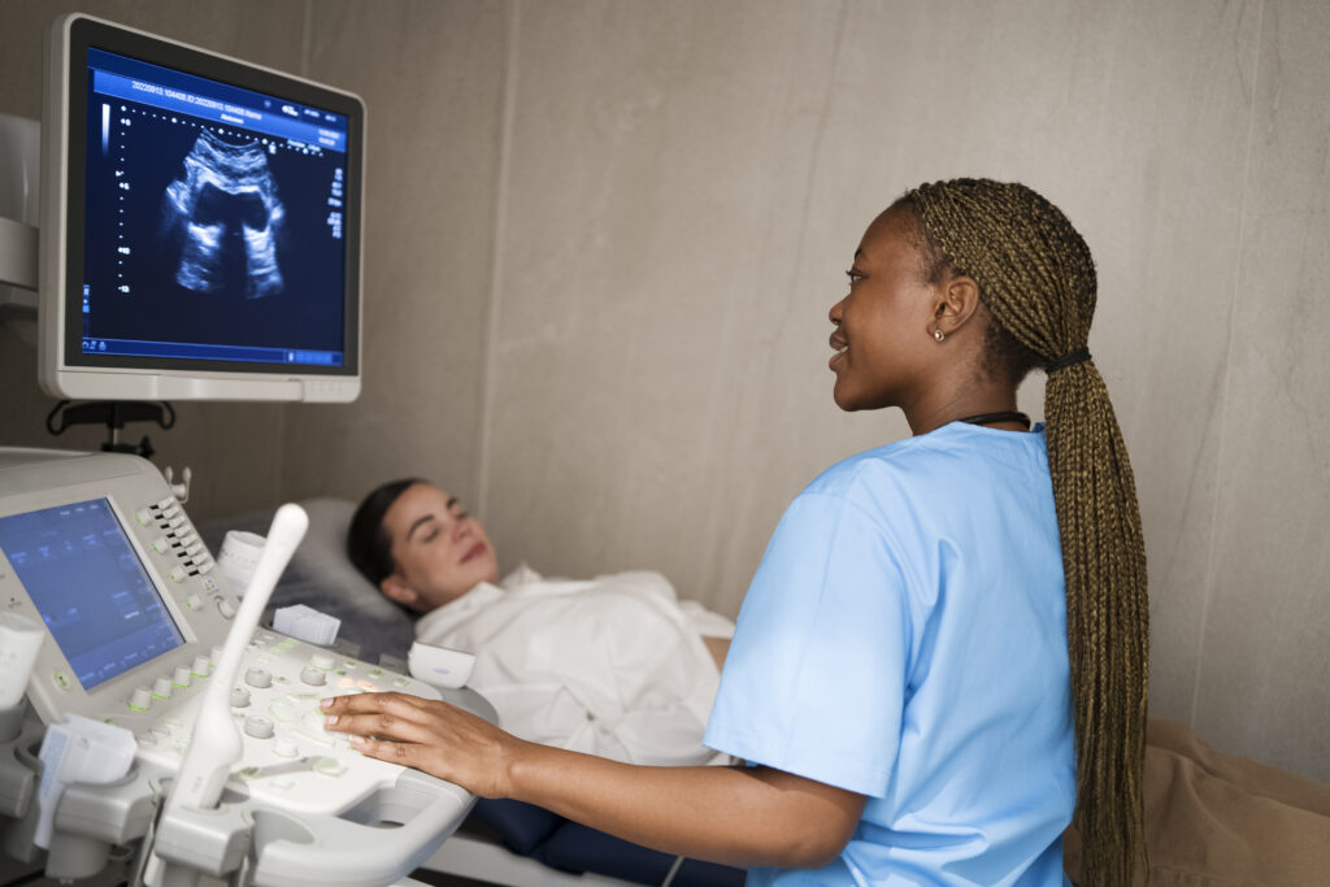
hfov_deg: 54.4
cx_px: 665
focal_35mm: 35
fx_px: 1293
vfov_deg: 37.9
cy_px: 444
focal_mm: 35
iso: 1600
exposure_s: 1/40
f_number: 1.8
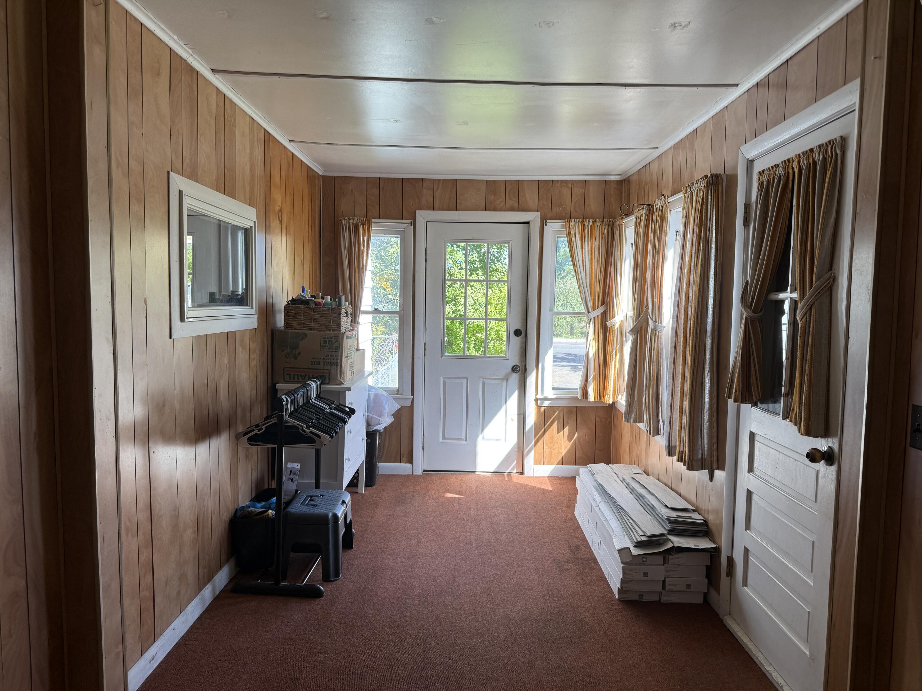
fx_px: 639
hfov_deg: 71.6
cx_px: 461
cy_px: 346
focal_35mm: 24
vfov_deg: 56.8
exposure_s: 1/121
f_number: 1.78
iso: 64
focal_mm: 6.76
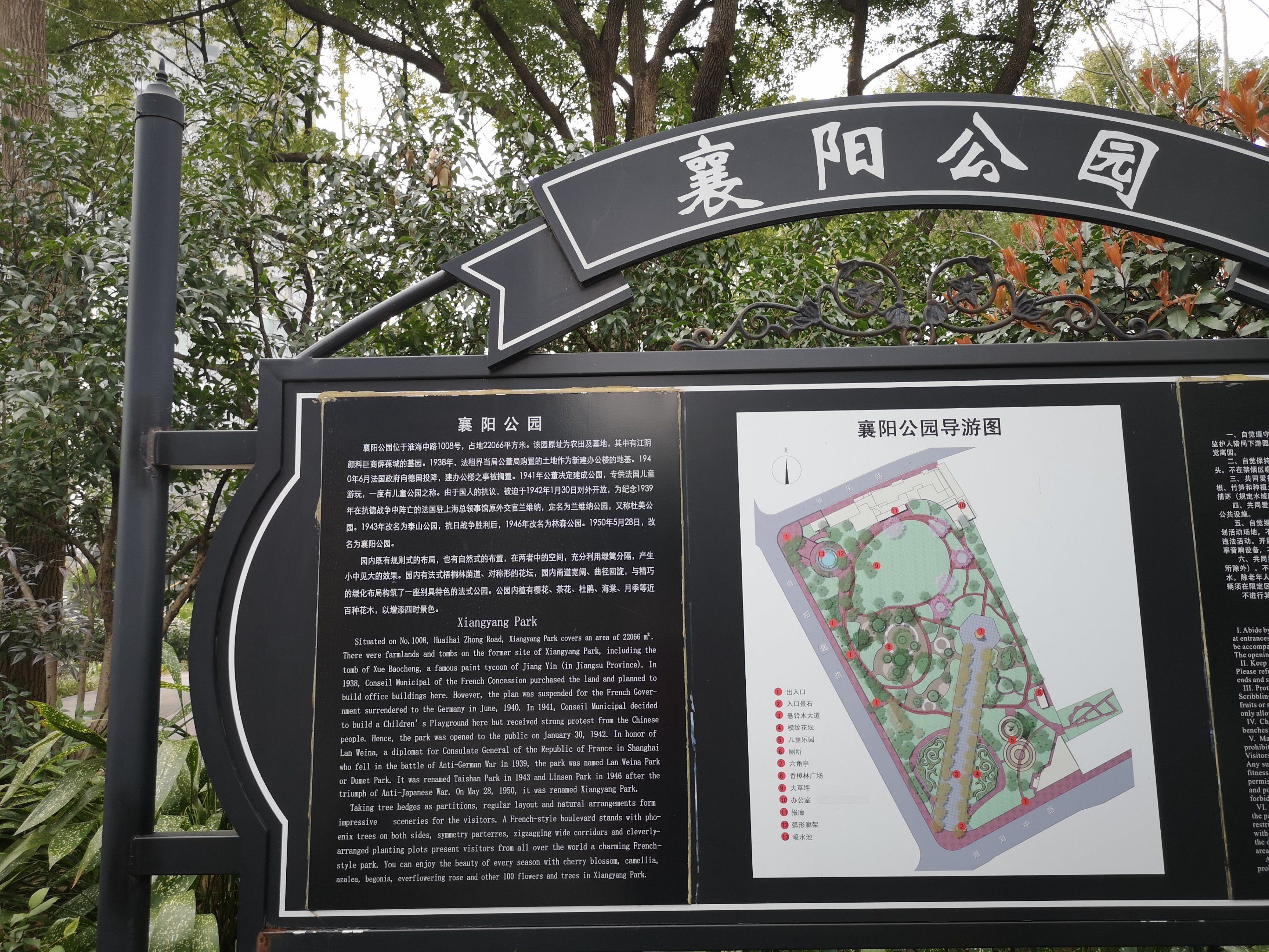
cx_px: 634
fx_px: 990
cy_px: 476
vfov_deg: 51.4
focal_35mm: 27
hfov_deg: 65.3
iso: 50
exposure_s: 1/182
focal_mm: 3.95
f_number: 1.8
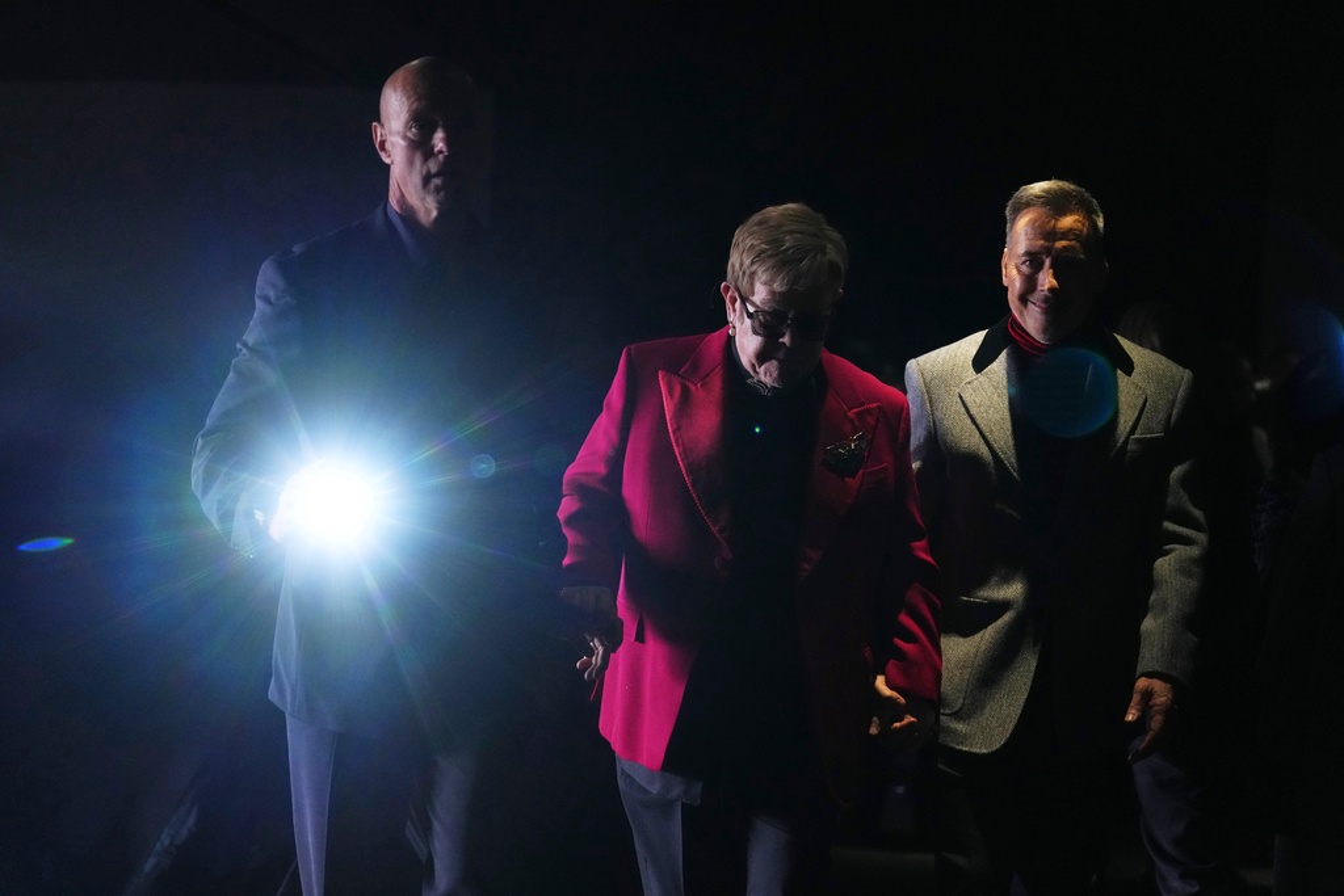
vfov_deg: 19.5
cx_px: 672
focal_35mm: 70
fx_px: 2614
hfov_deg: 28.8
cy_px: 448
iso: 3200
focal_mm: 70
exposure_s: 1/125
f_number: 2.8
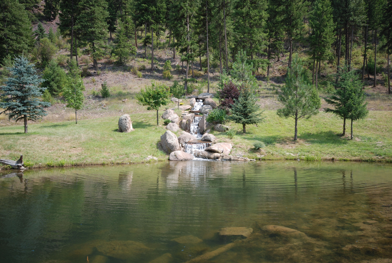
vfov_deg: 43.7
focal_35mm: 30
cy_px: 132
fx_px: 327
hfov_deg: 61.9
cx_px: 196
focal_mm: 20
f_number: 6.3
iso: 100
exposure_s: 1/160
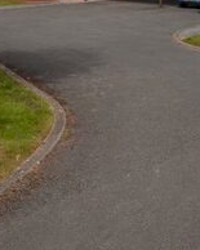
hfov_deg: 24.3
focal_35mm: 56
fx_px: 412
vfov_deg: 31.1
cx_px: 250
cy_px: -5
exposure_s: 1/200
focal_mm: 11
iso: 100
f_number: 8
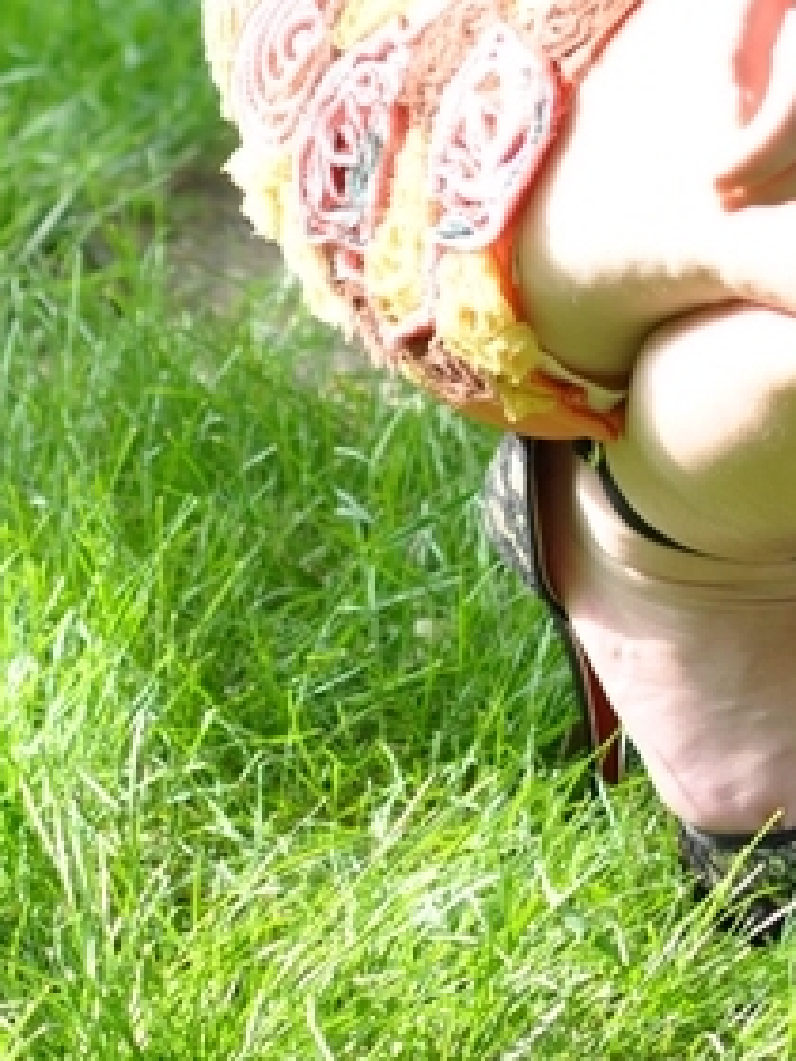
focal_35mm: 394
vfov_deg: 5.0
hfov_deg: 3.8
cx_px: 879
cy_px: -629
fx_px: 12066
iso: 200
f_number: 3.5
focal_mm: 85
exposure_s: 1/200
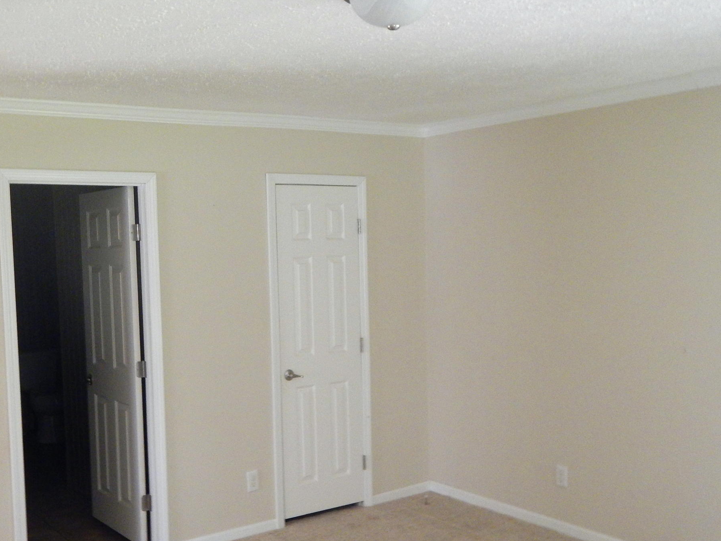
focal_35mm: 40
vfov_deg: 35.9
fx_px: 833
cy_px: 311
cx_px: 265
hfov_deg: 46.3
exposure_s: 1/30
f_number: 2.8
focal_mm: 4.3
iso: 280
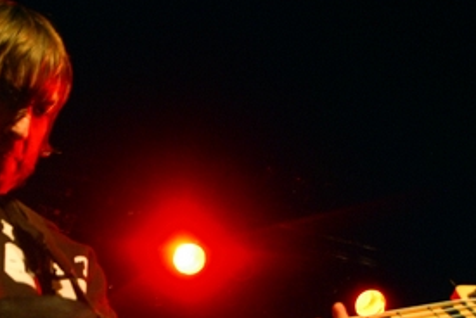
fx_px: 953
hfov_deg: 27.4
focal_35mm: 72
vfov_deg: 18.6
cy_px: 294
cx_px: 80
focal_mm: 22
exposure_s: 1/80
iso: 1600
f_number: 4.5
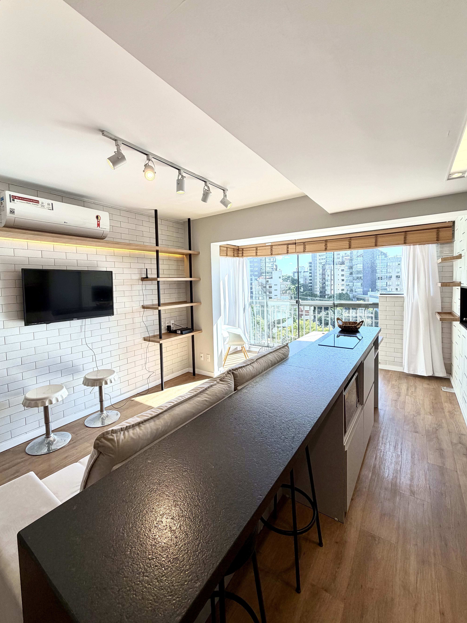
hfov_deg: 81.7
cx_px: 222
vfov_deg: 98.1
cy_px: 299
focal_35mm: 15
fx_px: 270
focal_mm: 2.22
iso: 40
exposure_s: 1/200
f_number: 2.2
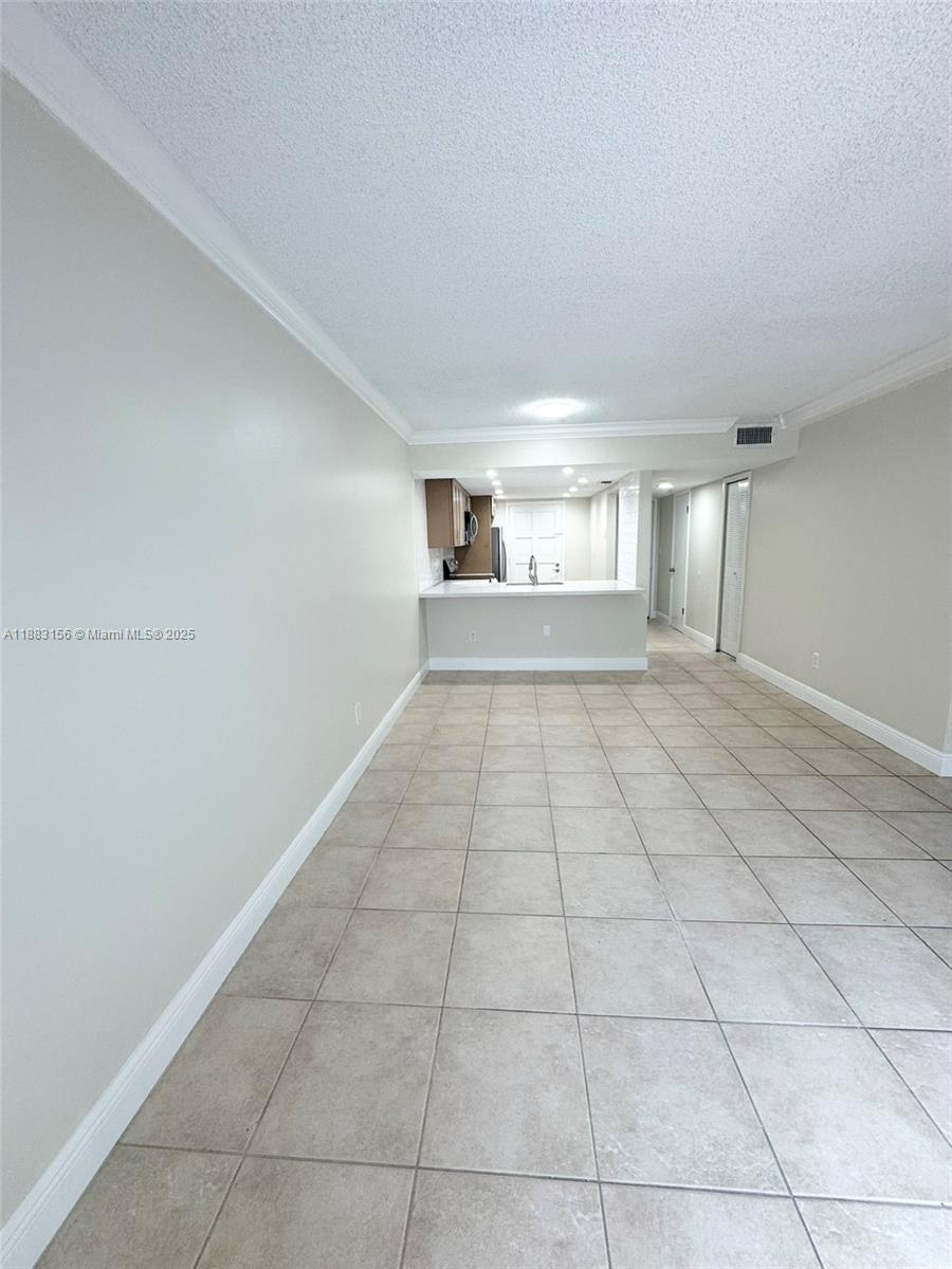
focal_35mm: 14
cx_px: 476
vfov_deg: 102.1
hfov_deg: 85.7
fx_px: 513
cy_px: 634
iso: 160
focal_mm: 2.22
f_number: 2.2
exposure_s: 1/120
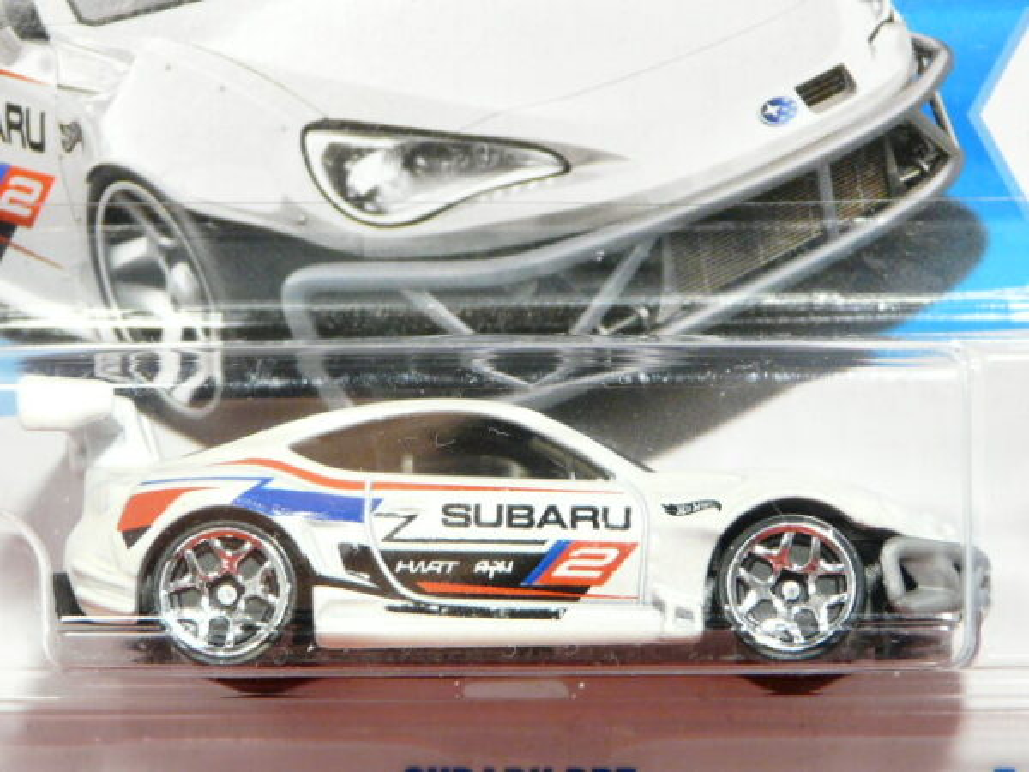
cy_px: 386
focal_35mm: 166
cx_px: 514
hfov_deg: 11.9
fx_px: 4935
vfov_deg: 8.9
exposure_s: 1/15
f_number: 3.6
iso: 200
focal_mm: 17
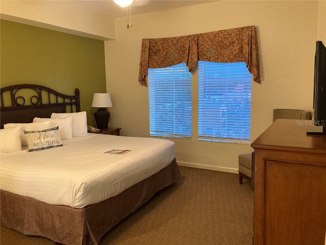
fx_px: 264
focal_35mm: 28
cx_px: 163
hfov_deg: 63.4
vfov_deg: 49.7
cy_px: 122
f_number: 1.8
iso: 320
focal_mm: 3.99
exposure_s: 1/60
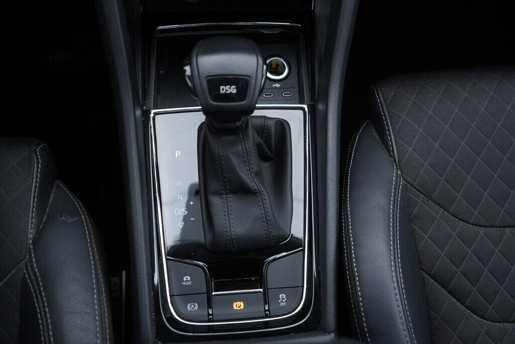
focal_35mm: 36
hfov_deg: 53.1
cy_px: 172
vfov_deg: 36.9
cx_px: 258
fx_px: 515
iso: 160
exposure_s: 1/40
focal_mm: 24
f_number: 2.8
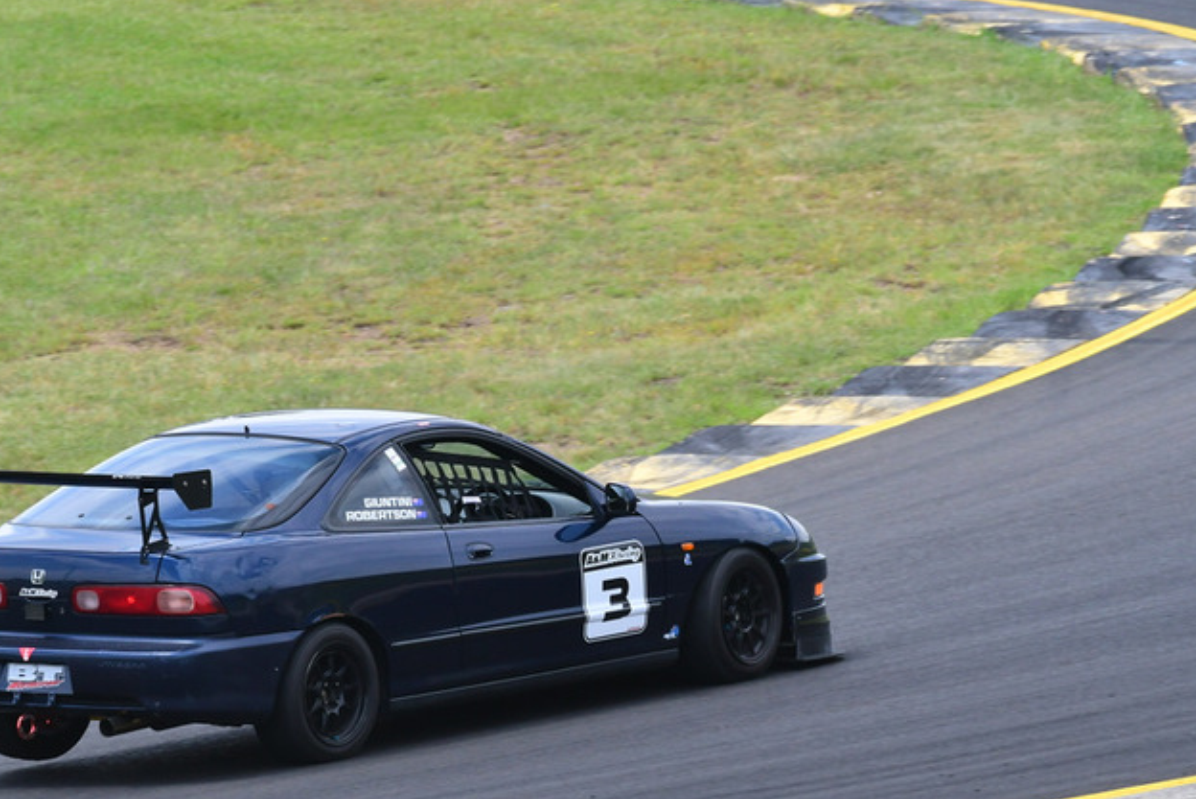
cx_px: 477
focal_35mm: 596
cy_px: 443
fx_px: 19814
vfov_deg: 2.3
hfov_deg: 3.5
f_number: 11
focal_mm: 310
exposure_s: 1/640
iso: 800
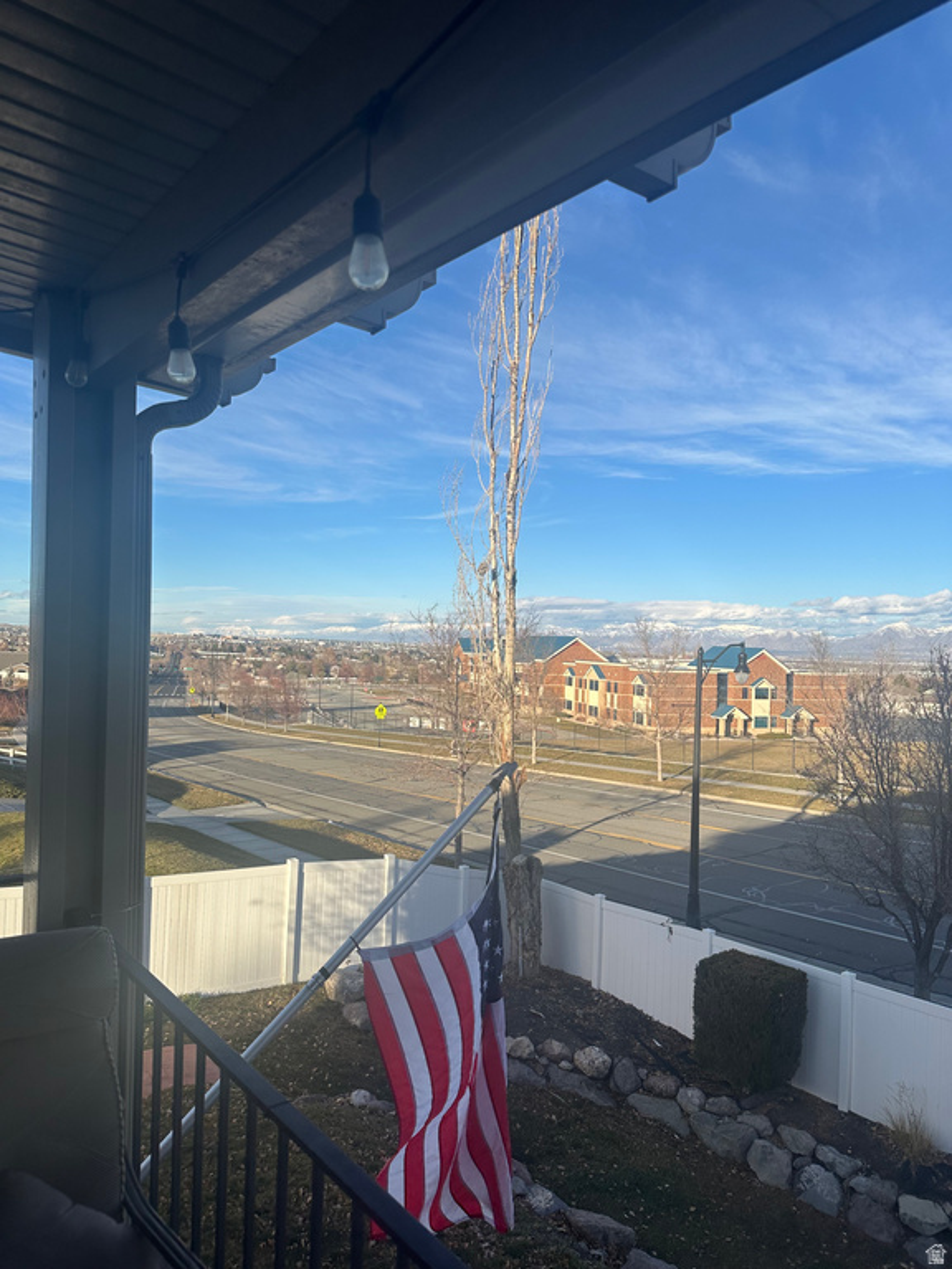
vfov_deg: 71.6
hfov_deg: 56.8
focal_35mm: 24
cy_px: 634
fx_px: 880
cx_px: 476
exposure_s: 1/3861
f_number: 1.78
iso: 80
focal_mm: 6.86
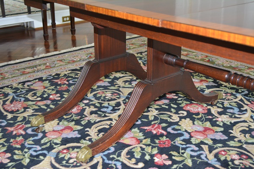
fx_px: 360
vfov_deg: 26.5
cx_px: 127
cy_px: 84
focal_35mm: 51
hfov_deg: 38.9
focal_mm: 34
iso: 1400
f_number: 5
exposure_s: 1/60
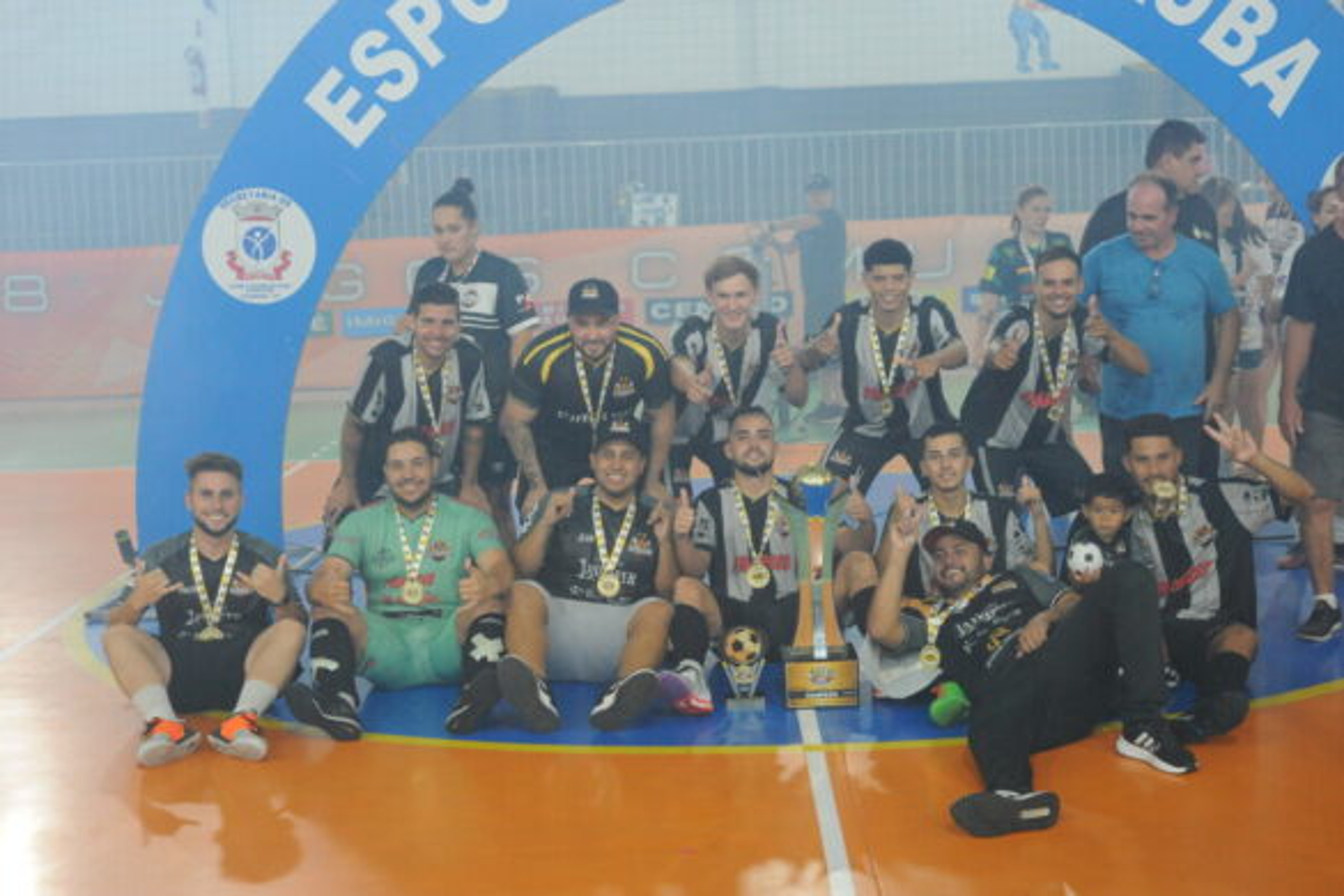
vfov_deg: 27.0
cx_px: 672
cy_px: 448
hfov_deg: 39.6
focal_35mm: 50
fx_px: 1867
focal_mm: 50
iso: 5000
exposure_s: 1/400
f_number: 3.5
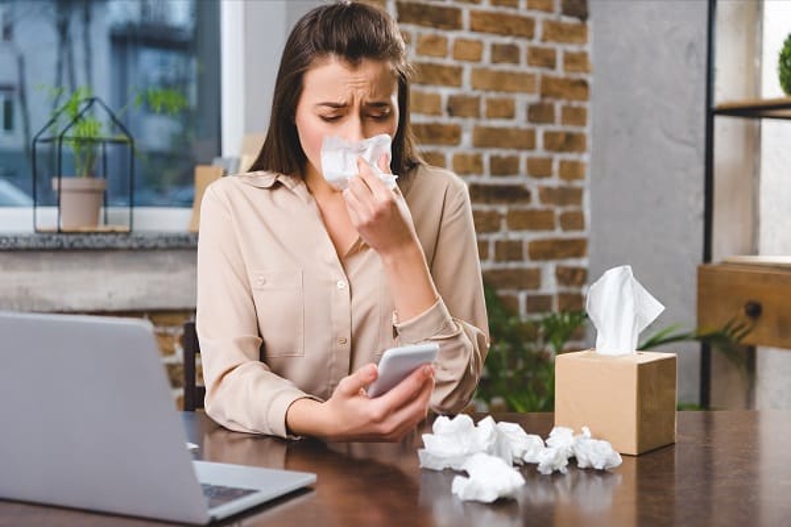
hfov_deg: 36.2
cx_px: 396
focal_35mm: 55
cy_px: 264
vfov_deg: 24.6
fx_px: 1208
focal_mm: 55
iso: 125
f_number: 3.5
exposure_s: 1/200
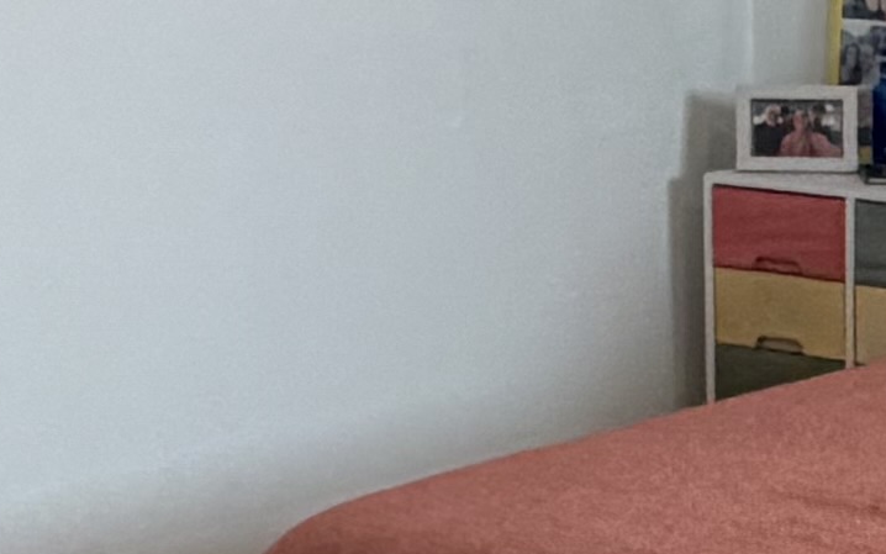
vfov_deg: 11.0
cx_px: 1235
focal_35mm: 118
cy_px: 580
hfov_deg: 16.4
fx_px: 2850
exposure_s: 1/100
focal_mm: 2.22
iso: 200
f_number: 2.2
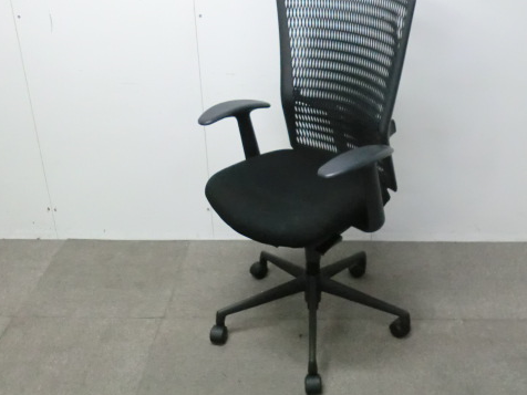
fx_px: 655
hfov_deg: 43.7
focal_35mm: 43
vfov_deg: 33.4
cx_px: 306
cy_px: 149
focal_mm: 5.8
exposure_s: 1/50
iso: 800
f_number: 3.5
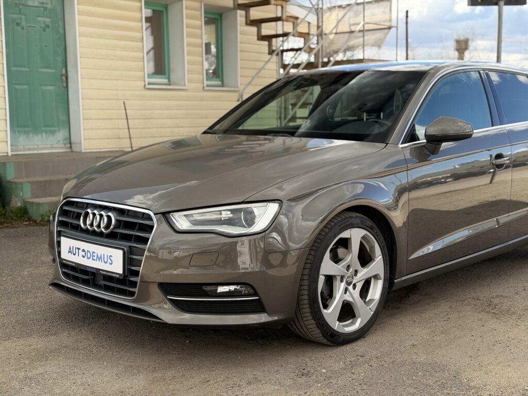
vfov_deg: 30.3
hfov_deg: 39.7
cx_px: 264
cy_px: 198
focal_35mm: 48
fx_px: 732
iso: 64
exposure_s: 1/762
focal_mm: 6.76
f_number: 1.78
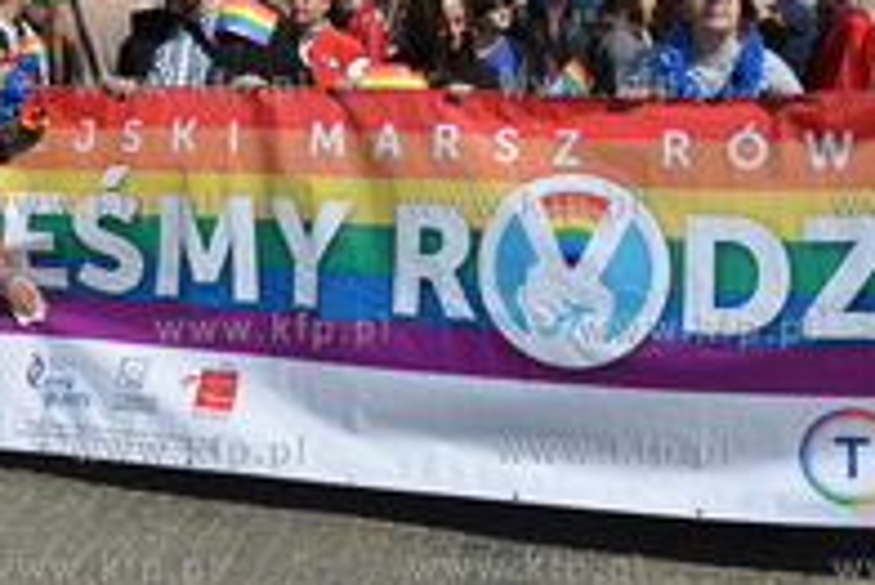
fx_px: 1192
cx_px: 429
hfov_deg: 40.3
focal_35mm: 49
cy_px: 25
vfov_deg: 26.4
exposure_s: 1/4000
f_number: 5
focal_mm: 24
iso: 400
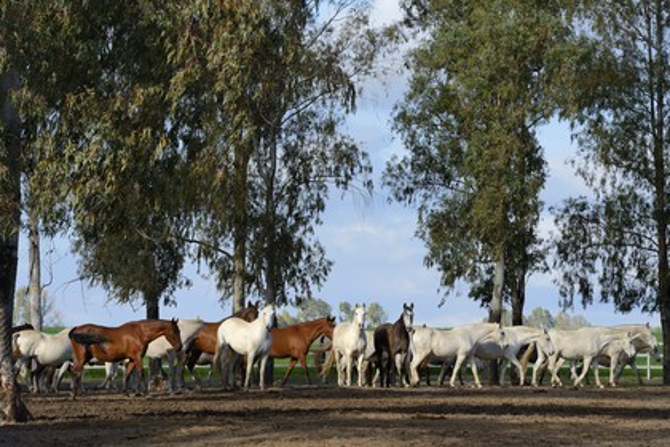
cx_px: 335
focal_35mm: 200
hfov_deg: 10.3
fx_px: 3722
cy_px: 224
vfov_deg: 6.9
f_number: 13
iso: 400
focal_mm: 200
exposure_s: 1/400
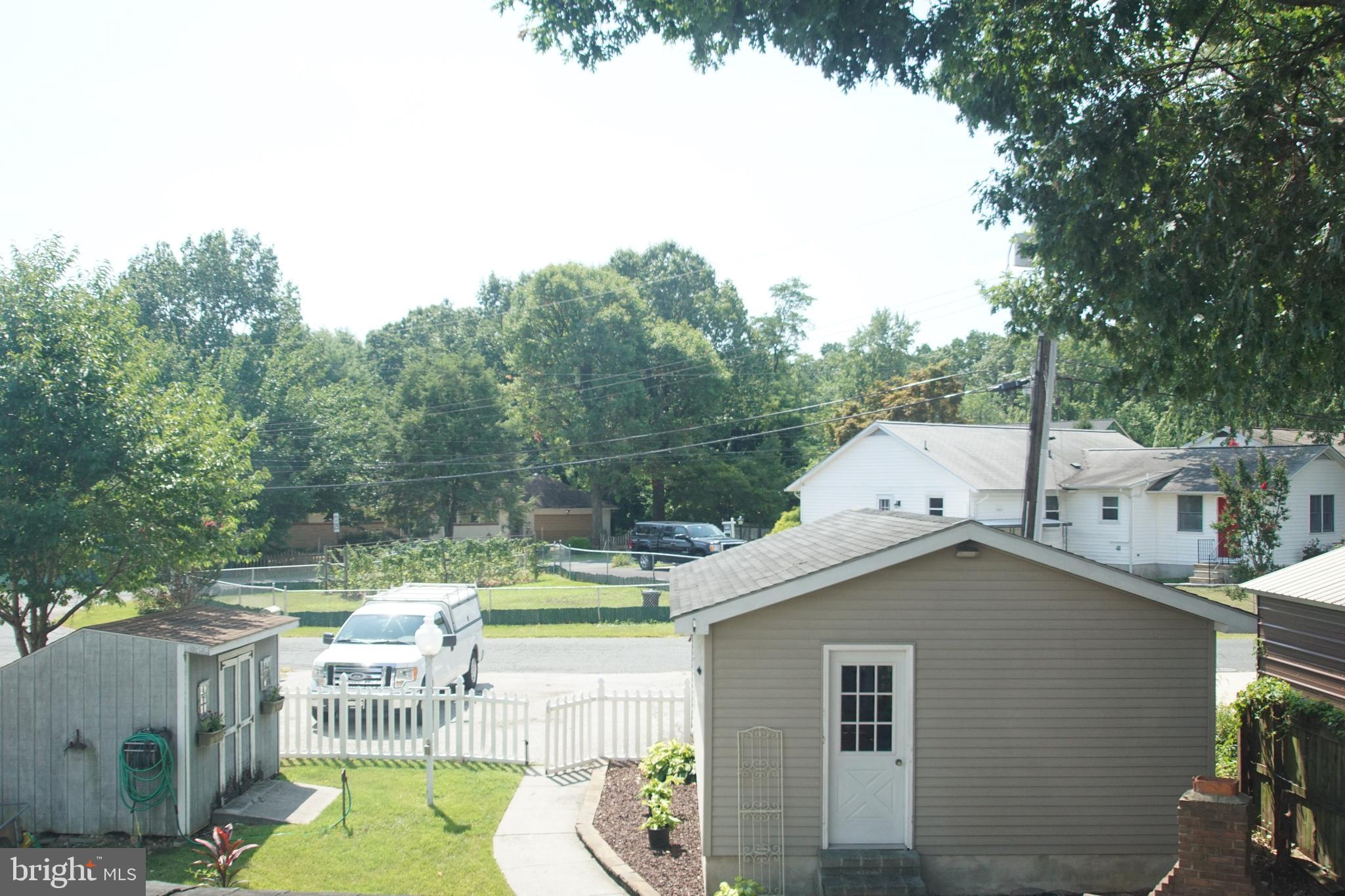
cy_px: 448
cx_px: 672
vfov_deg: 36.9
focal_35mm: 36
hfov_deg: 53.1
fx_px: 1345
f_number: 4.5
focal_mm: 24
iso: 500
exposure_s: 1/1000
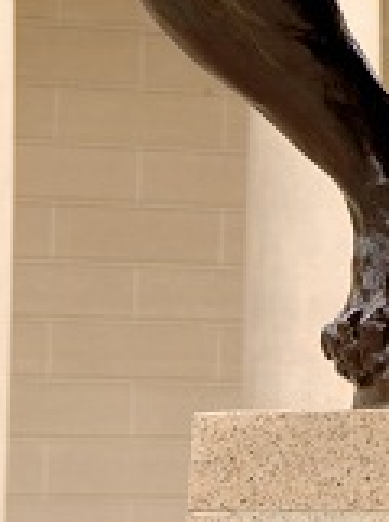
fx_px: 6059
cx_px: 571
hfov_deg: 3.7
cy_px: -70
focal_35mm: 403
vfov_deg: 4.9
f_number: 6.3
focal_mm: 75
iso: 100
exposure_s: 1/80
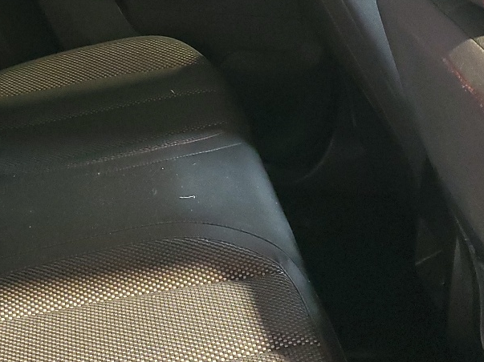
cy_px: 107
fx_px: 965
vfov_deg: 21.2
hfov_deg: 27.9
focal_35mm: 69
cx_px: 143
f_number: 1.5
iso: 360
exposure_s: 1/40
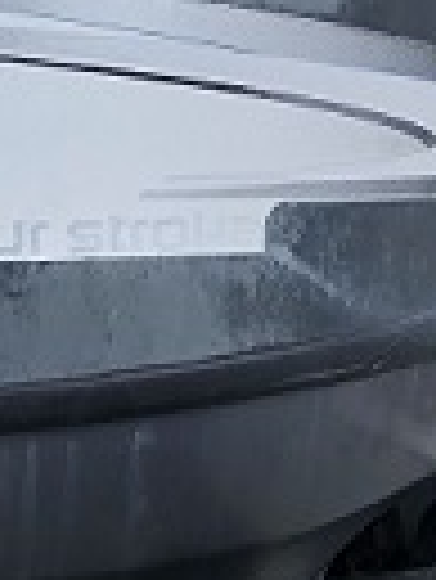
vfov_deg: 10.9
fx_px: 2917
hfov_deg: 8.5
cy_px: 888
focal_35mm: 174
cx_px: 337
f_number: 1.8
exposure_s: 1/666
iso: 20
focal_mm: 4
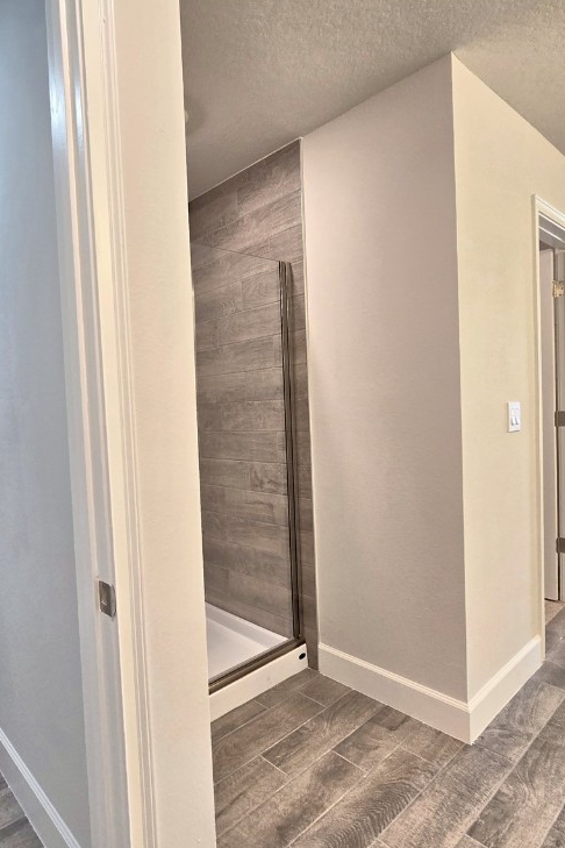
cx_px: 201
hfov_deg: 63.3
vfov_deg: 86.9
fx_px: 447
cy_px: 437
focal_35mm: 19
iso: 160
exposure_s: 1/60
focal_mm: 2.2
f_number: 2.2
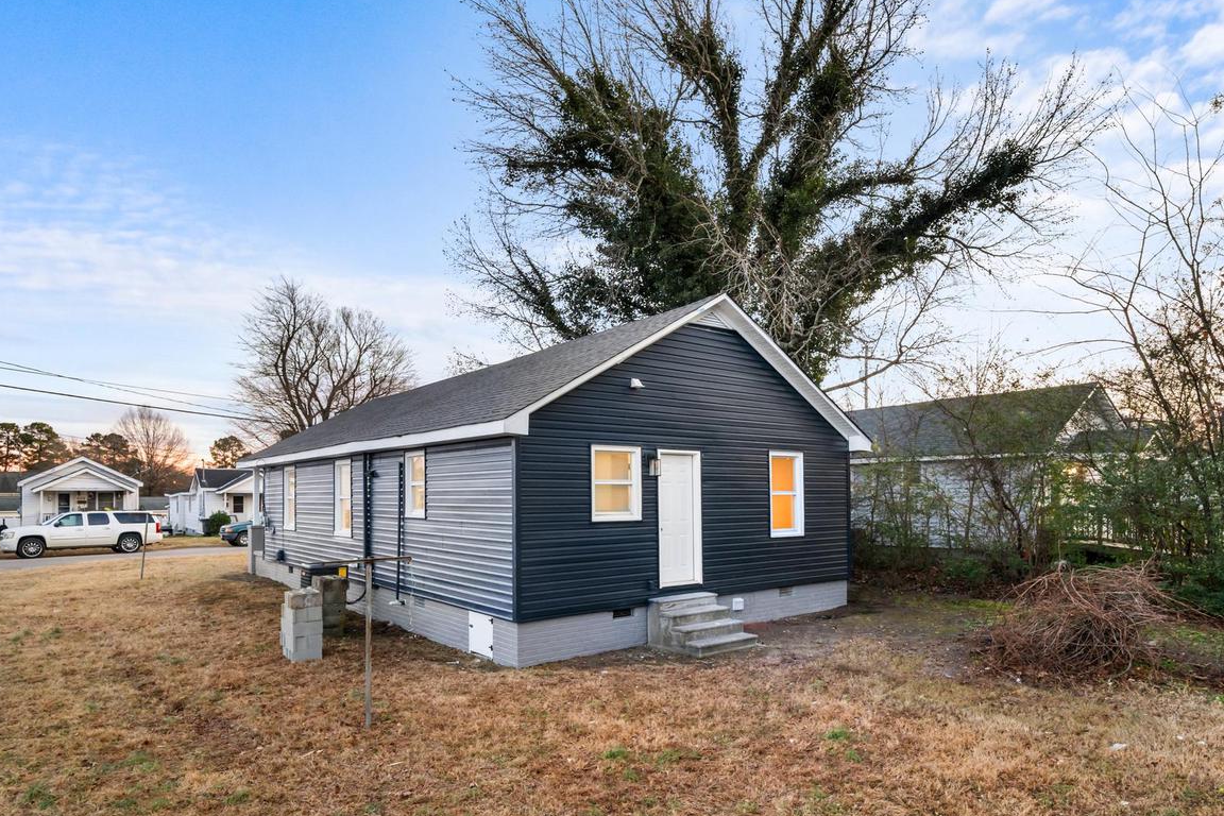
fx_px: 680
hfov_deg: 84.0
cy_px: 462
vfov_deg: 61.7
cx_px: 612
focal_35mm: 20
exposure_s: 1/6
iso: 640
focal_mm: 16
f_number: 8
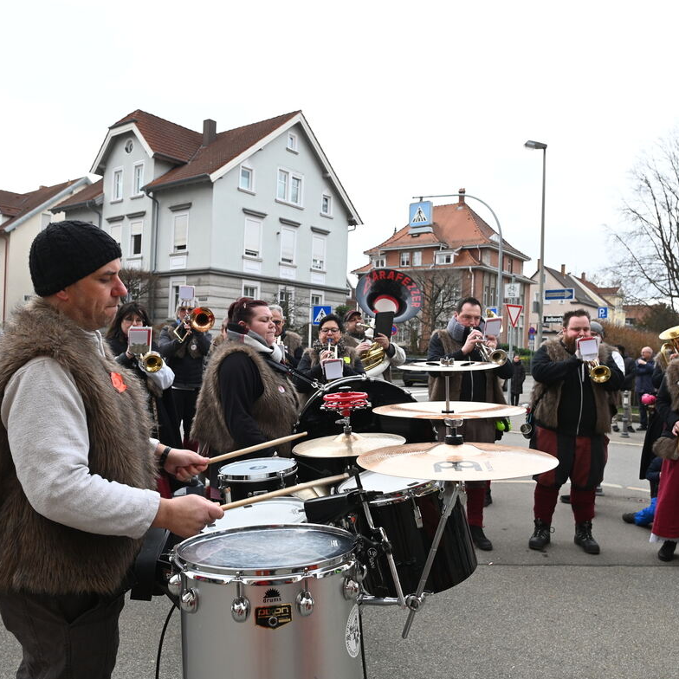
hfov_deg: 60.9
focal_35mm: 26
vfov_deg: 60.9
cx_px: 320
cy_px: 345
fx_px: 577
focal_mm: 20
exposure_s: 1/160
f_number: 5.6
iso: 400
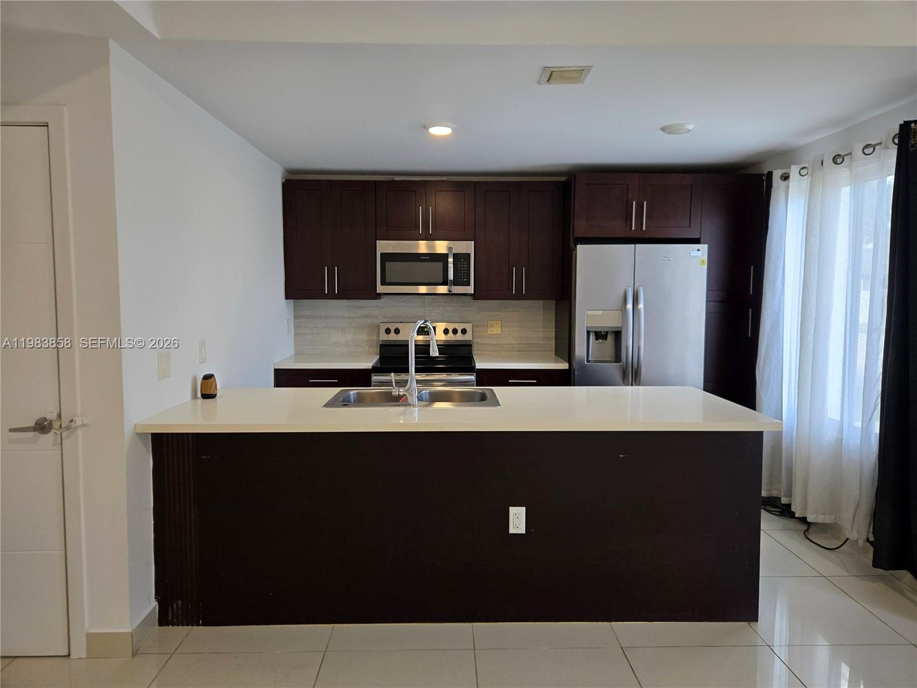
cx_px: 458
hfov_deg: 73.9
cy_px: 344
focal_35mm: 23
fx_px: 609
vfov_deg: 58.9
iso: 125
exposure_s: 1/120
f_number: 1.8
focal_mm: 5.4
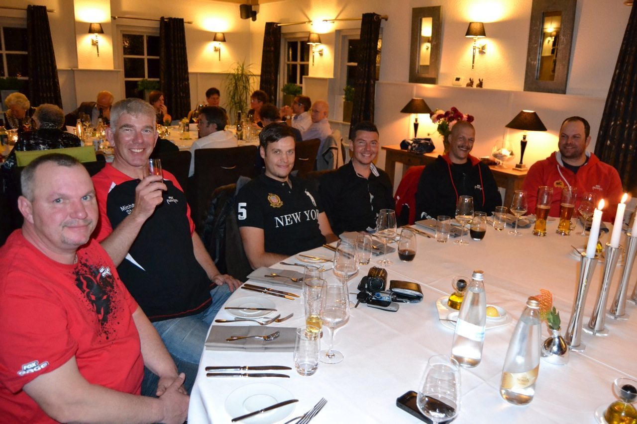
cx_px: 318
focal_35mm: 27
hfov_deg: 67.4
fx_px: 478
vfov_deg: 47.9
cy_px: 212
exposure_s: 1/60
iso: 3200
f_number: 3.5
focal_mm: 18
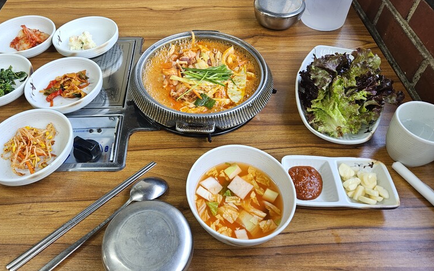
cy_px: 98
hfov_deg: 64.1
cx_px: 177
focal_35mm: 29
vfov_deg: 42.7
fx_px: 343
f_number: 1.8
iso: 100
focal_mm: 5.4
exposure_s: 1/120
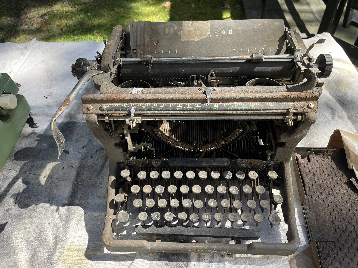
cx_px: 179
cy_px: 134
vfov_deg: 53.1
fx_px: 269
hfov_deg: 67.3
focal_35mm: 26
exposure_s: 1/537
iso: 32
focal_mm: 4.2
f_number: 1.6
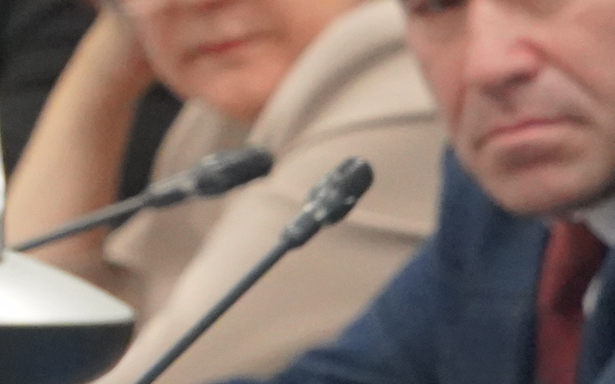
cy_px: 389
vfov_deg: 1.7
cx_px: 1217
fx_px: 13277
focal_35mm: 792
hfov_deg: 2.6
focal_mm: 138
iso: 8000
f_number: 5
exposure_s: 1/160
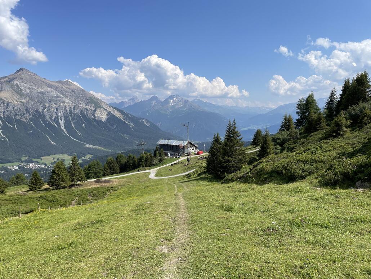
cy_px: 140
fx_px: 279
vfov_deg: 53.1
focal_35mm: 26
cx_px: 186
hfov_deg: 67.3
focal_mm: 4.2
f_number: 1.6
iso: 32
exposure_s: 1/3861
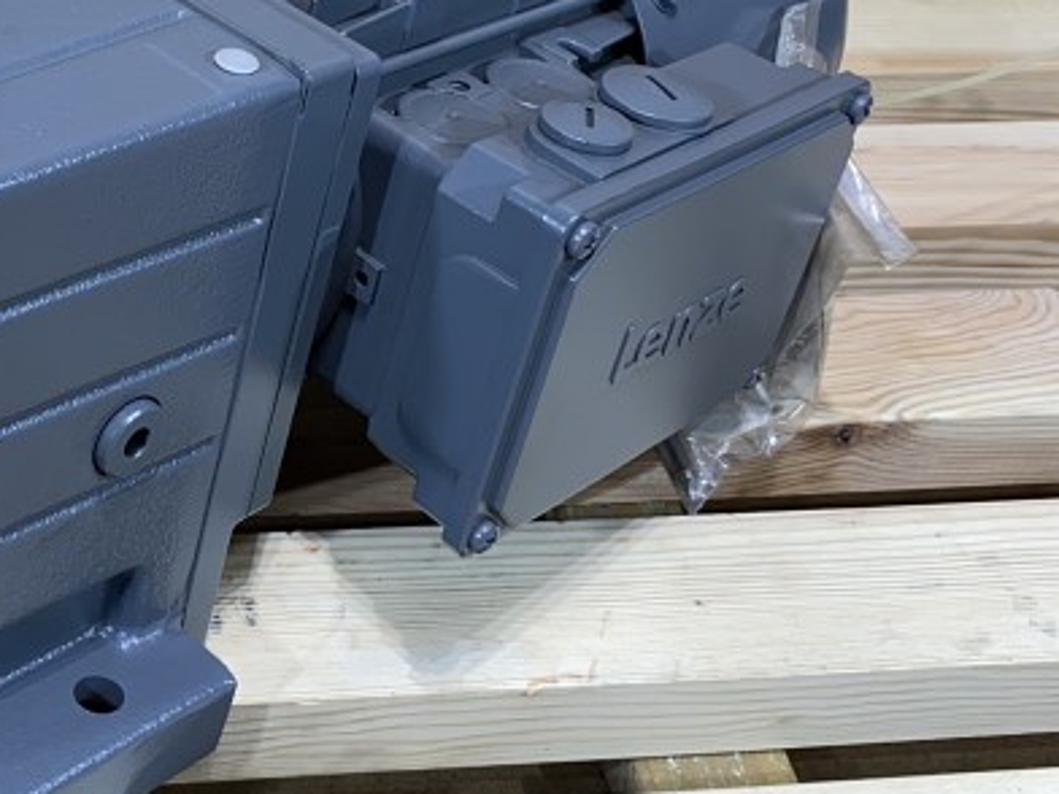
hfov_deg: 27.5
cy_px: 165
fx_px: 2080
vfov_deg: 21.4
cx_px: 92
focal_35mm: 68
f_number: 1.8
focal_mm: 4.25
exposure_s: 1/117
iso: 32
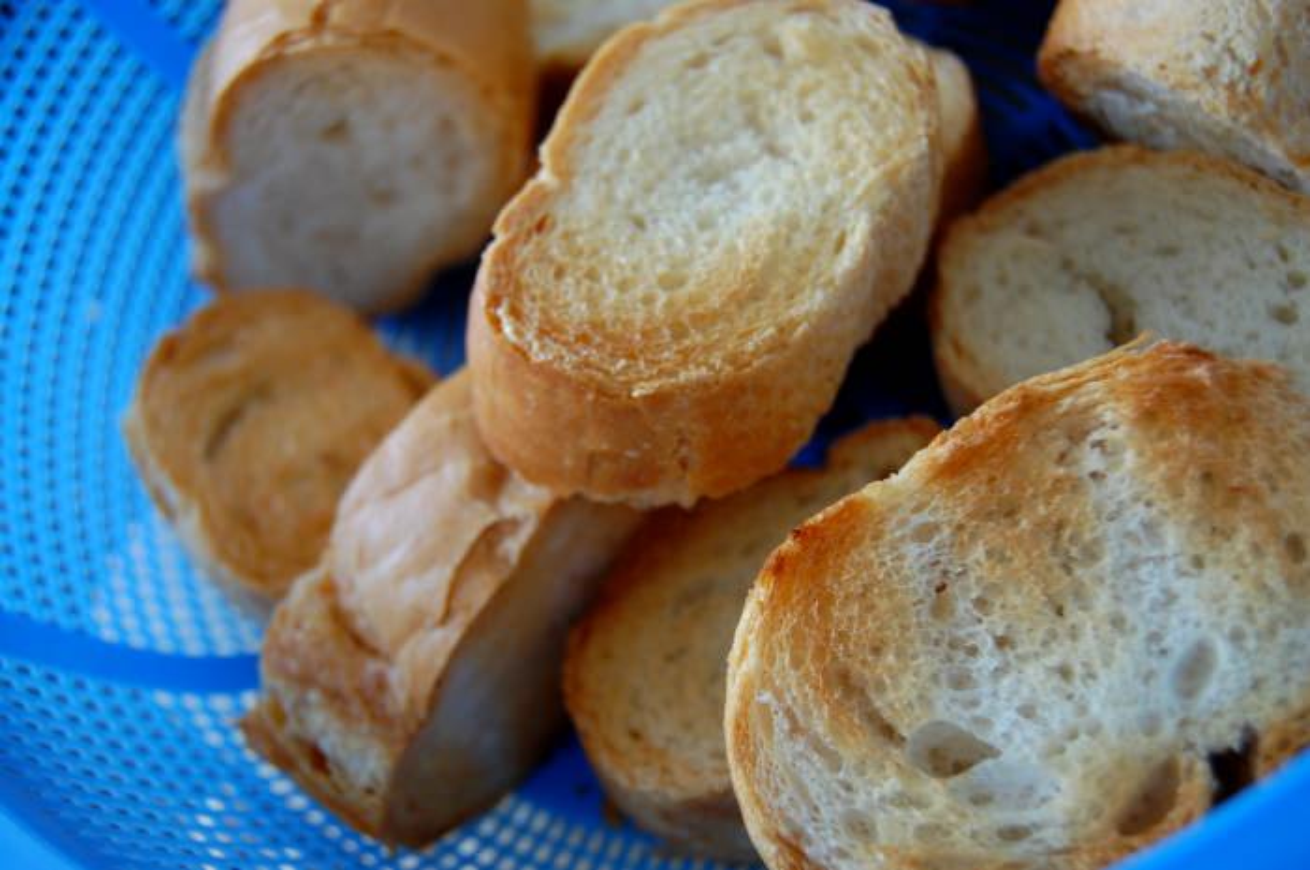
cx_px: 655
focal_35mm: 48
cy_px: 435
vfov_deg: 28.0
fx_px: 1745
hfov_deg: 41.2
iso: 400
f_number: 4.5
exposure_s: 1/40
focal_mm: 32
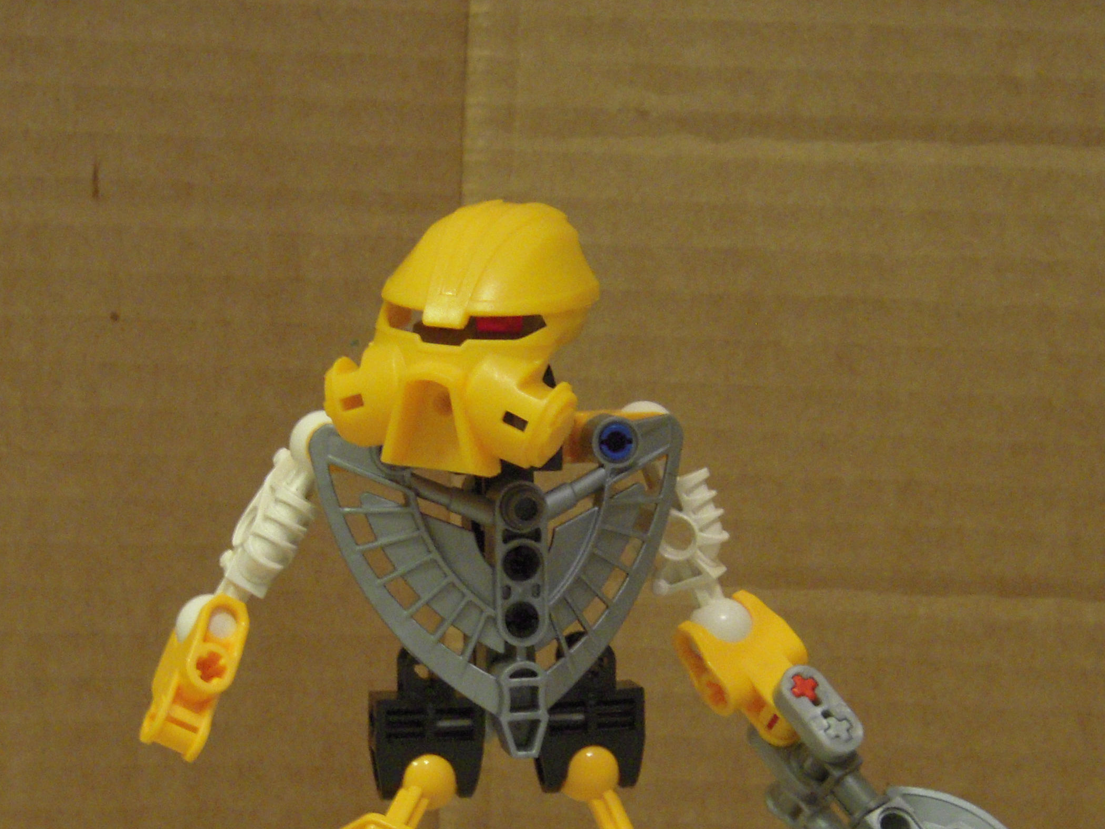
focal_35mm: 78
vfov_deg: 18.7
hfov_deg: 25.0
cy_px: 657
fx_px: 2489
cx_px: 492
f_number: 3.3
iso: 500
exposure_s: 1/13
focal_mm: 8.1
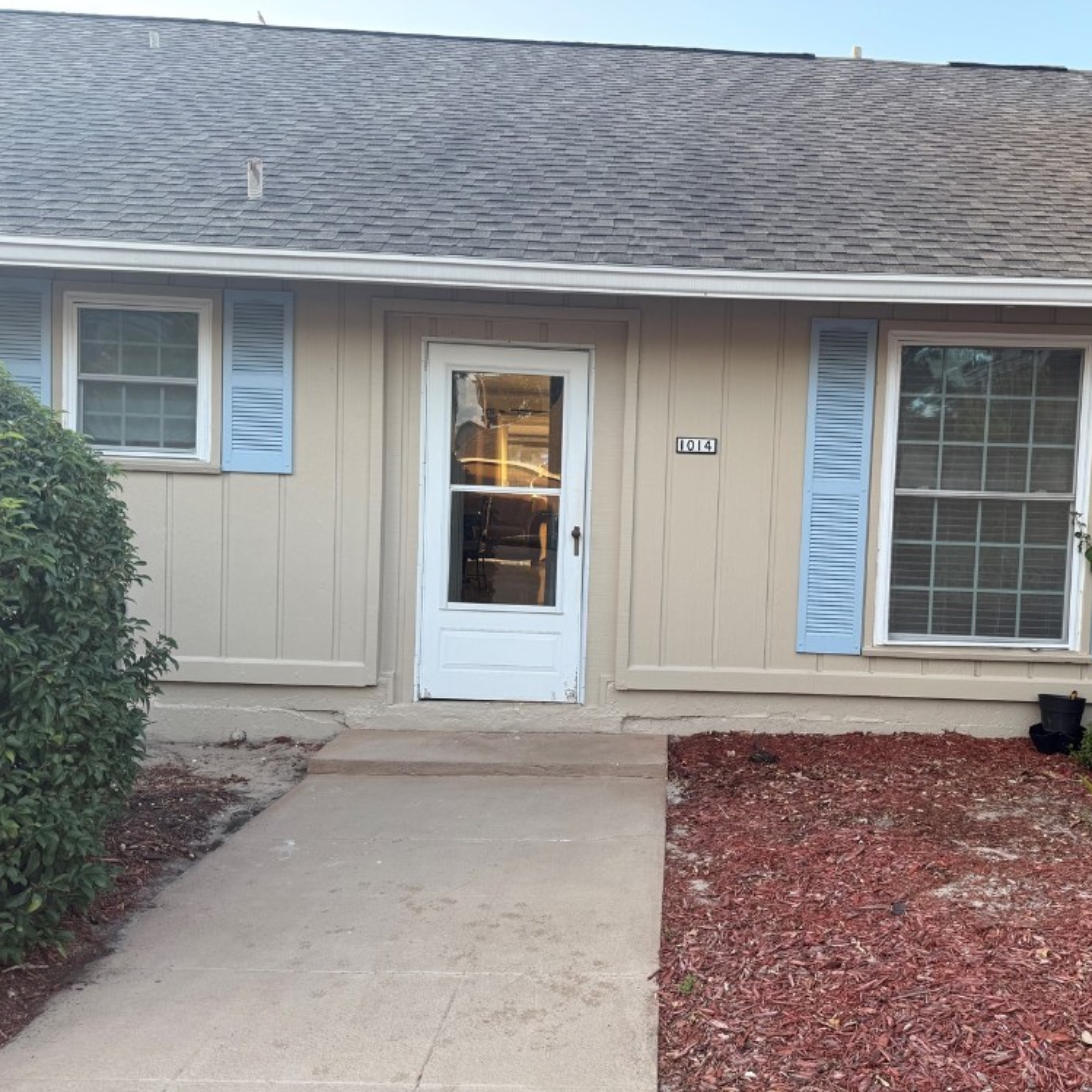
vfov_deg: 55.6
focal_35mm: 29
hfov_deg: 54.7
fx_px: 1035
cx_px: 713
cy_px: 541
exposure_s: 1/180
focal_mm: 6.76
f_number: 1.78
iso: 64
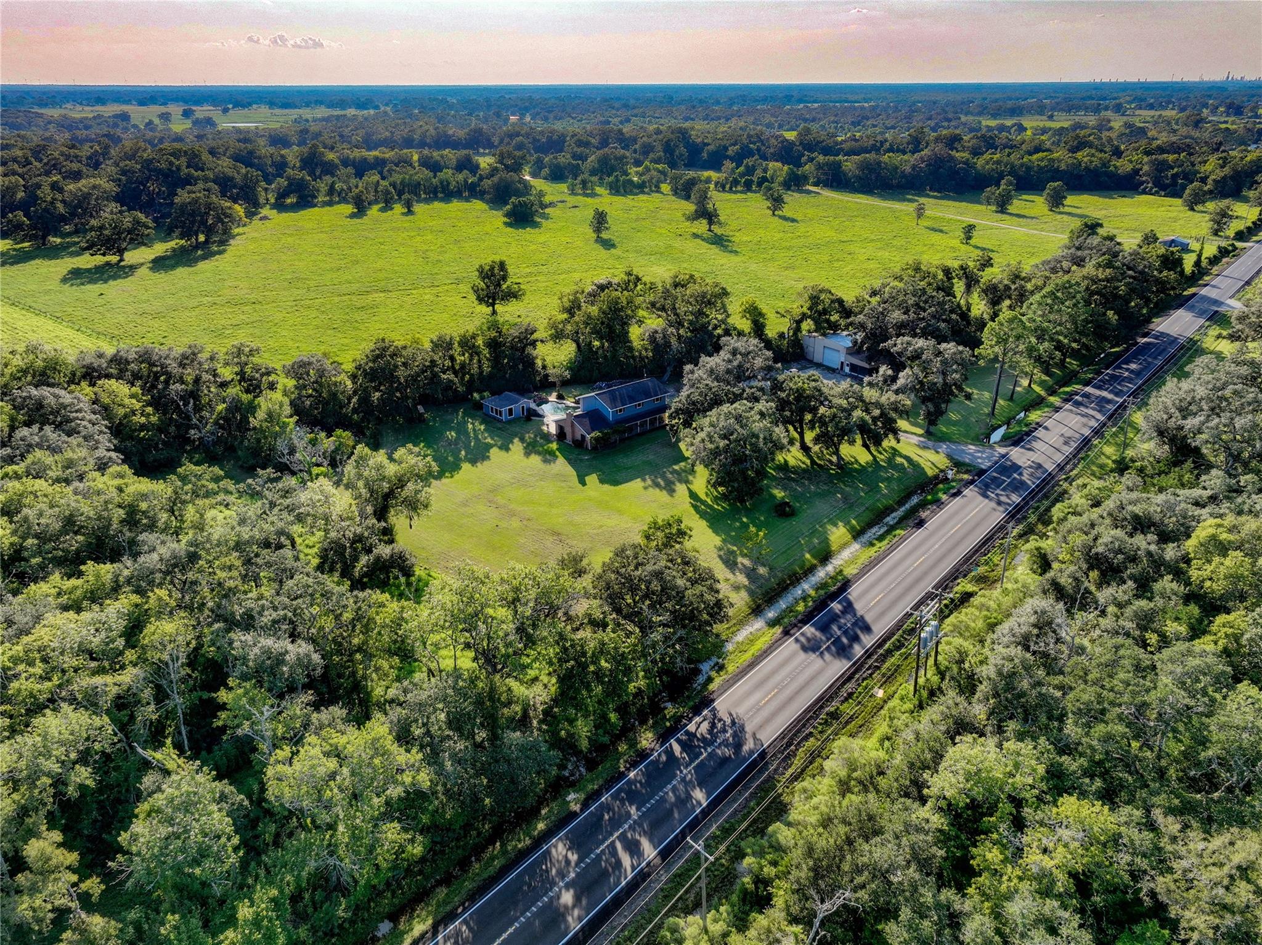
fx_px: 875
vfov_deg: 56.8
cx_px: 631
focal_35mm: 24
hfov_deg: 71.6
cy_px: 472
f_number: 2.8
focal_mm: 12.29
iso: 400
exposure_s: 1/3200
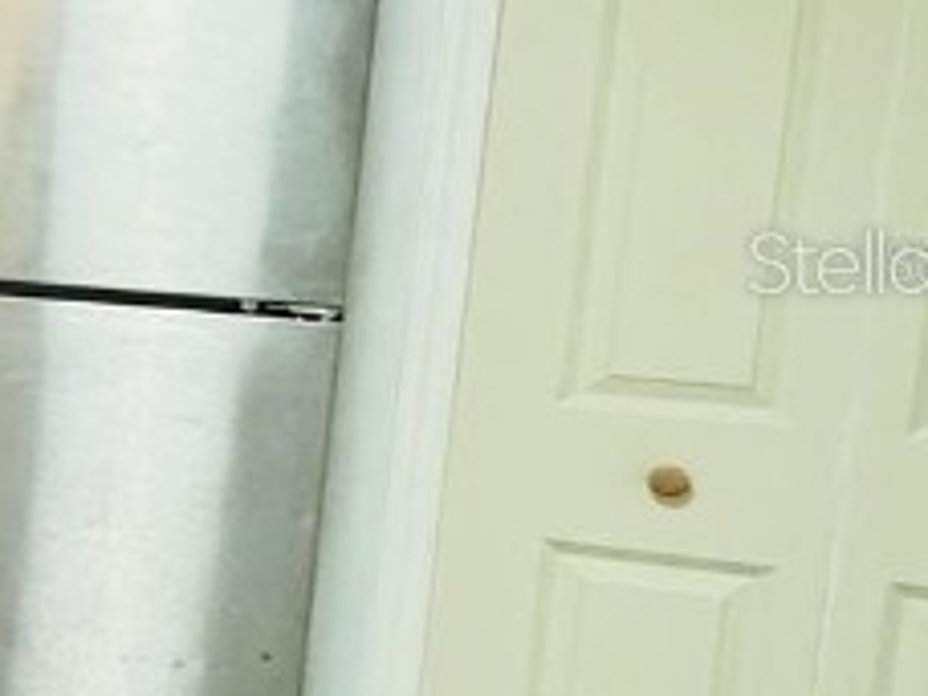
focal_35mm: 63
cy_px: 260
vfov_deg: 23.2
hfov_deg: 18.7
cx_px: -952
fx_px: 1689
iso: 250
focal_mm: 2.22
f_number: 2.2
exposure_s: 1/60
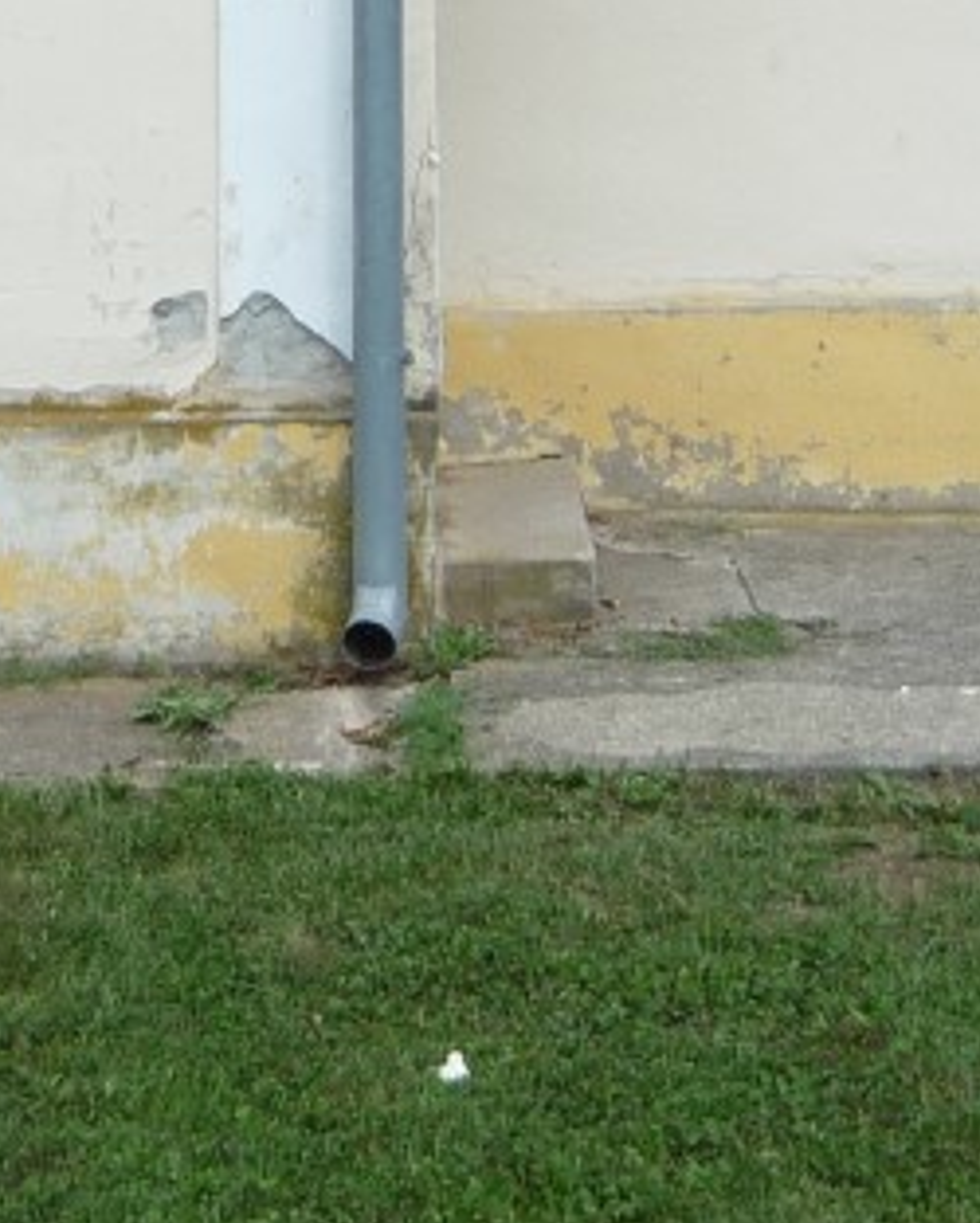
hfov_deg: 13.7
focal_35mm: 112
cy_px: -204
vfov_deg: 16.5
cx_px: 274
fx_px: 4057
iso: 100
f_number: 4
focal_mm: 5.2
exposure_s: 1/320
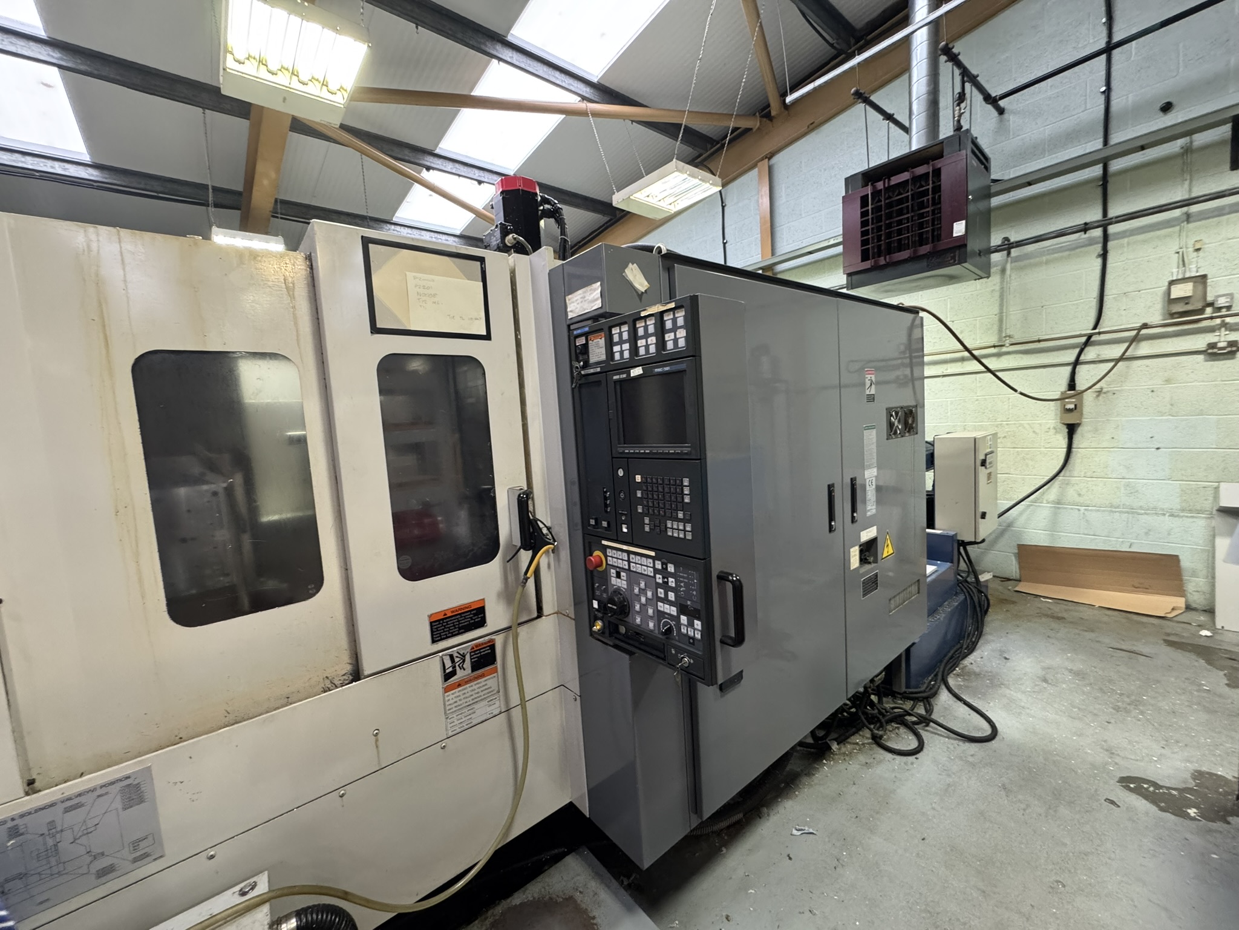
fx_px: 501
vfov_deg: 85.7
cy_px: 465
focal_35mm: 14
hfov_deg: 102.1
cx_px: 620
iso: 320
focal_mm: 2.22
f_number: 2.2
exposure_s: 1/50
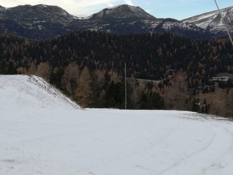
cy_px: 88
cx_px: 116
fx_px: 377
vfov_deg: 26.1
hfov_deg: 34.3
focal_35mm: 56
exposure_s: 1/385
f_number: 2
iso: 50
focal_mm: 3.79
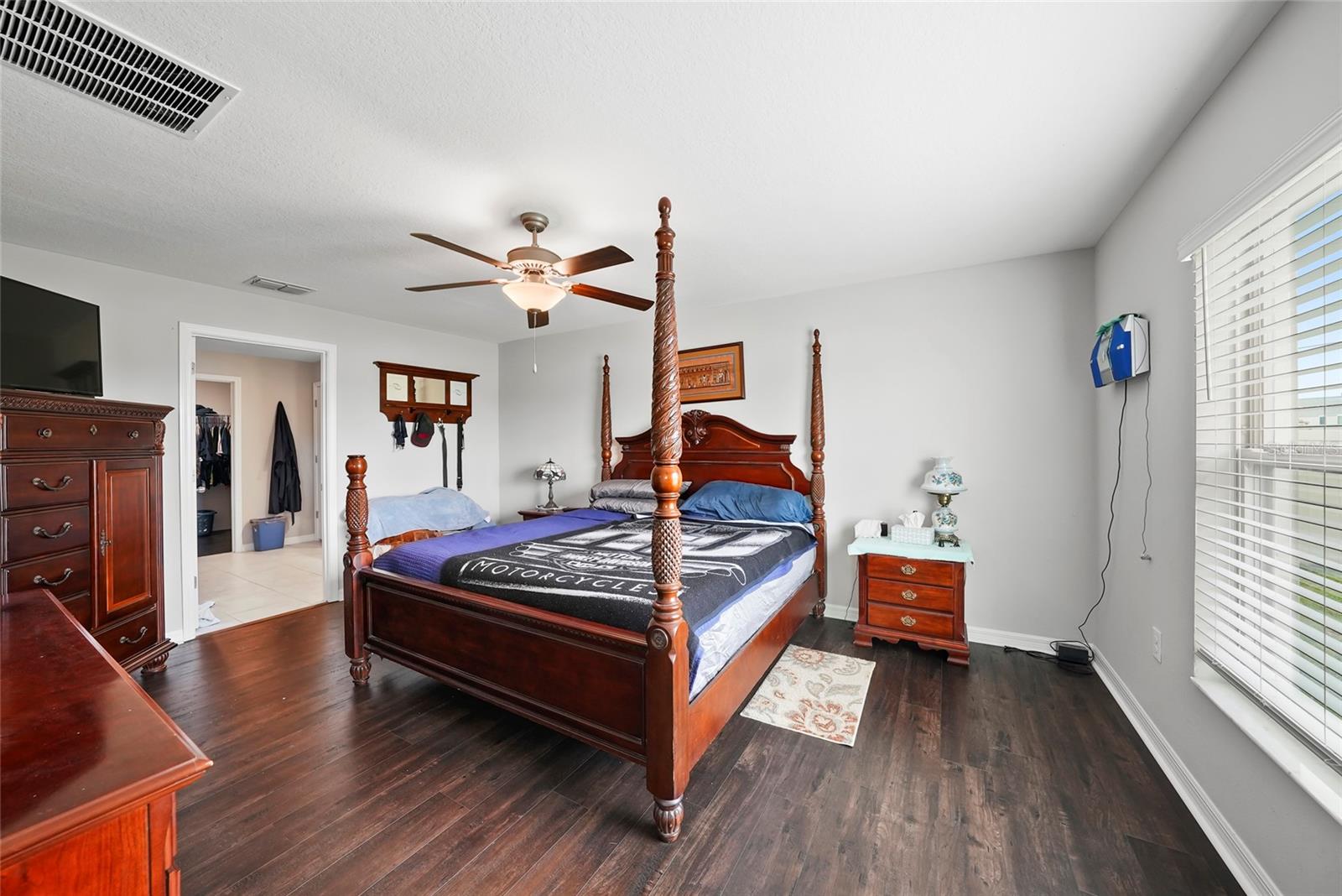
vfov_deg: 90.1
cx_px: 671
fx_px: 447
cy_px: 448
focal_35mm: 12
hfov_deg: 112.6
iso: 400
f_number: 8
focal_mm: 12
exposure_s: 1/2.5
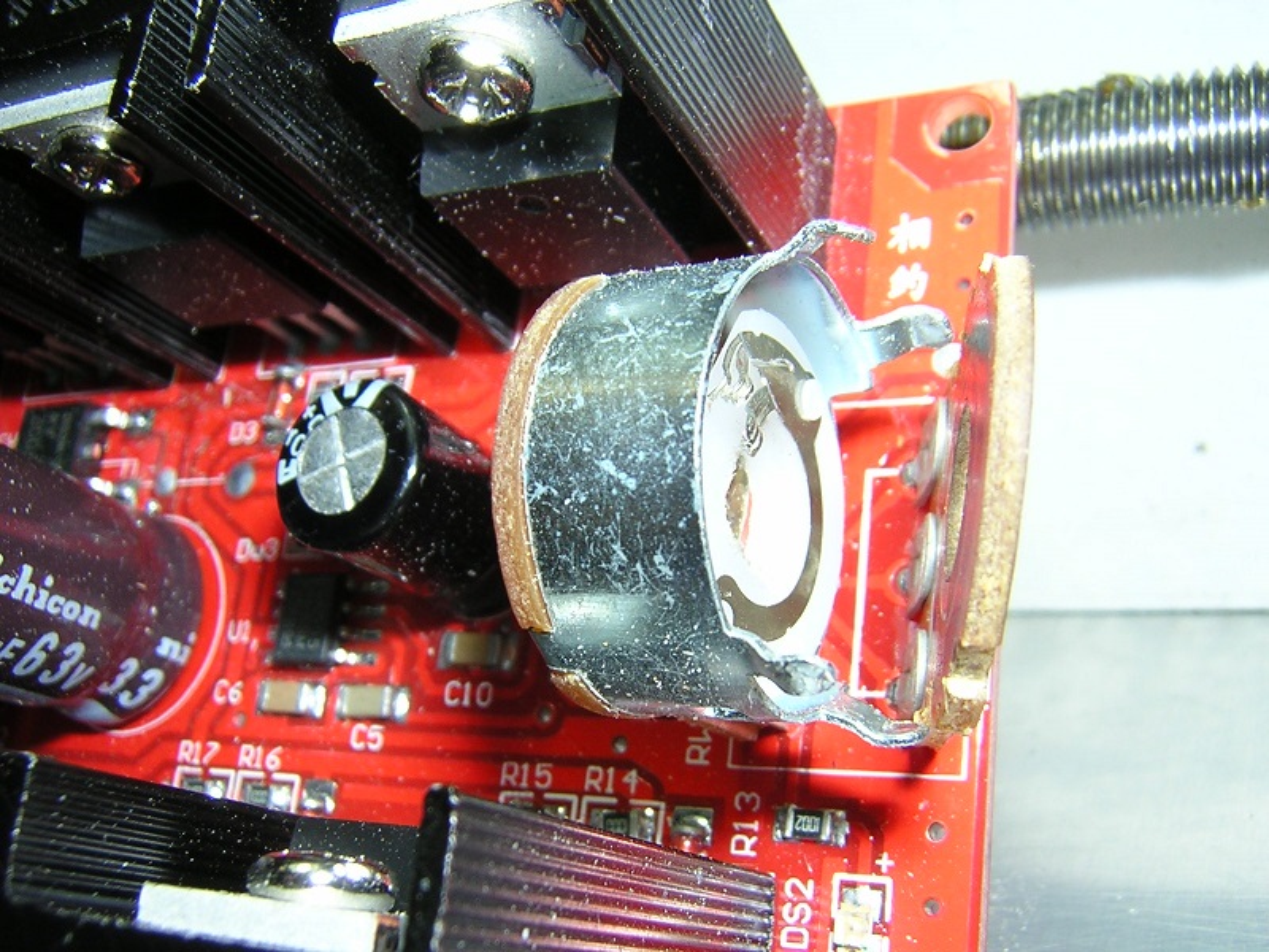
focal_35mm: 36
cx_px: 634
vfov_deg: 39.7
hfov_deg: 51.4
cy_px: 476
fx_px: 1320
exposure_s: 1/60.1
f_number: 5.2
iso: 100
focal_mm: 4.7
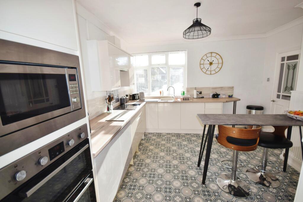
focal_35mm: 15
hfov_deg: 100.4
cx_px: 152
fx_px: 126
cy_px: 101
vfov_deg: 77.3
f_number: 5.6
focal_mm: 10
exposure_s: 1/125
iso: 140
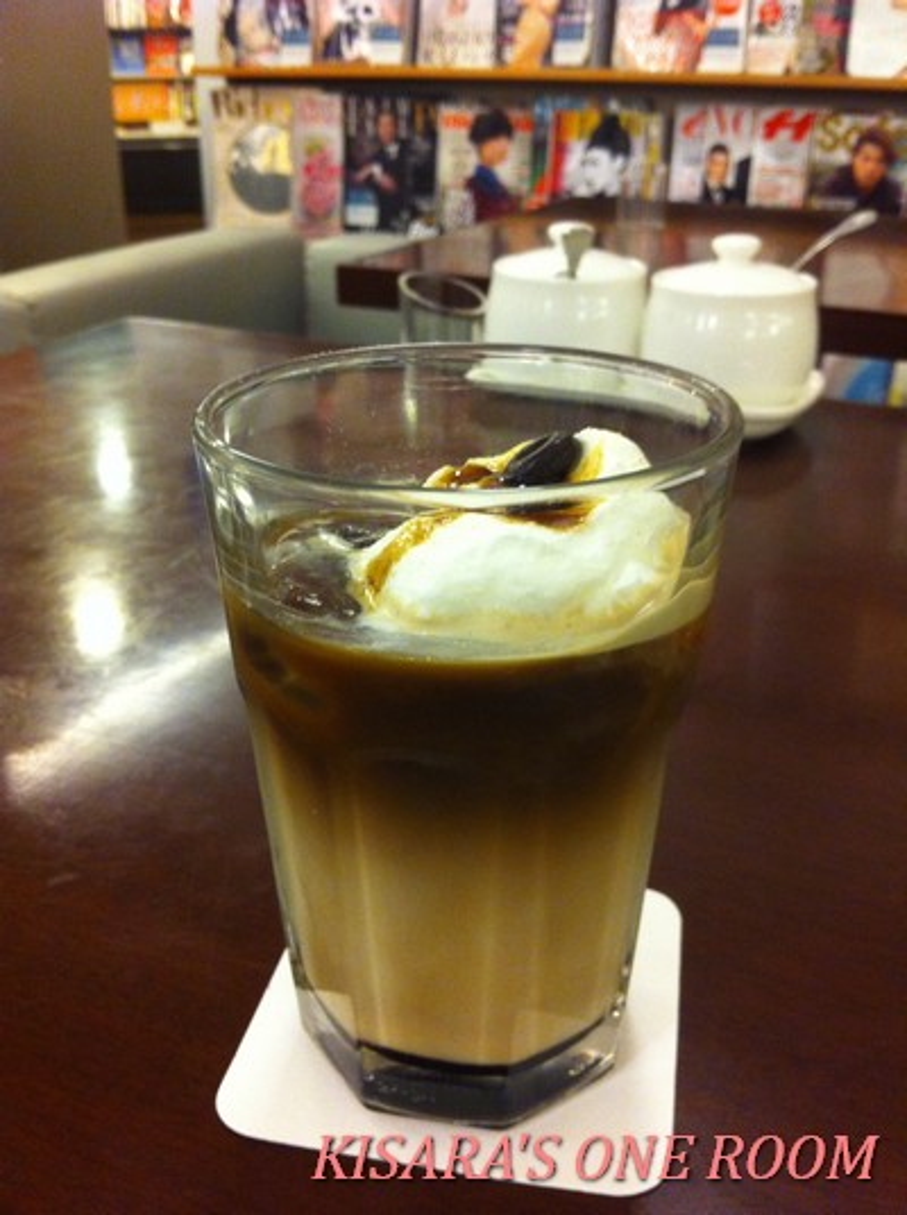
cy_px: 608
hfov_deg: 40.6
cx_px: 454
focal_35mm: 35
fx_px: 1227
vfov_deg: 52.7
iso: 250
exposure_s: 1/17
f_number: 2.8
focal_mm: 3.85
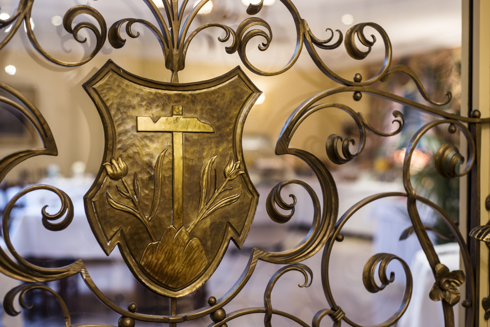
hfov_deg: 39.6
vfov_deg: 27.0
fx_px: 681
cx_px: 245
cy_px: 164
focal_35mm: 50
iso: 200
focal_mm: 50
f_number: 2.5
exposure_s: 1/15
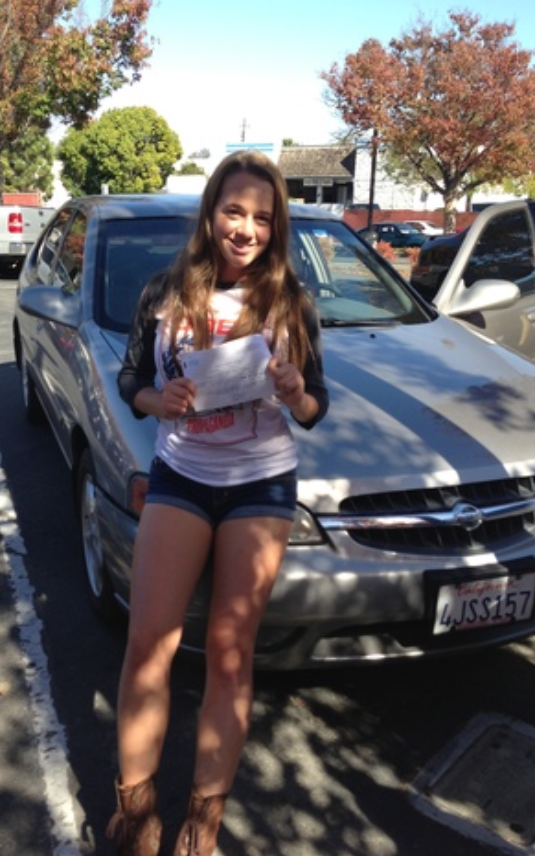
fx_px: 840
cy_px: 430
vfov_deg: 54.0
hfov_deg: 35.3
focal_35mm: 36
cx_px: 239
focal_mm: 4.13
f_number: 2.4
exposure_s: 1/565
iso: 50
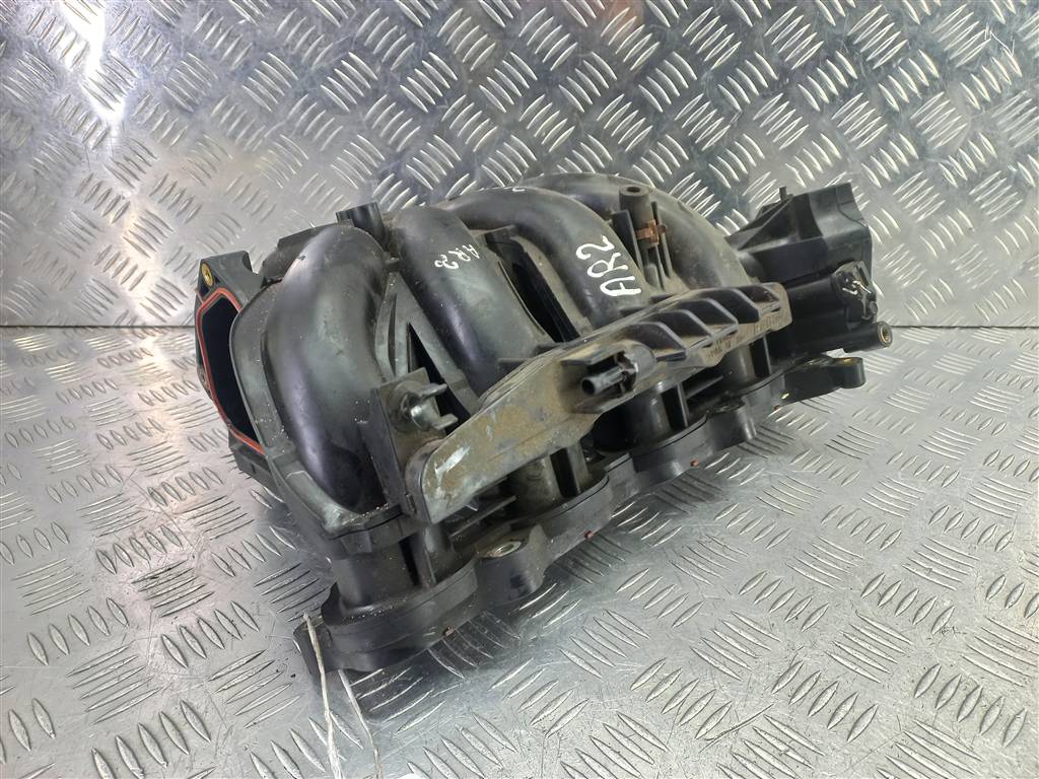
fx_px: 750
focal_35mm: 25
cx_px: 520
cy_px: 390
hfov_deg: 69.4
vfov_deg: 54.9
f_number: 1.8
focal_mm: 4.6
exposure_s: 1/50
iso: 200
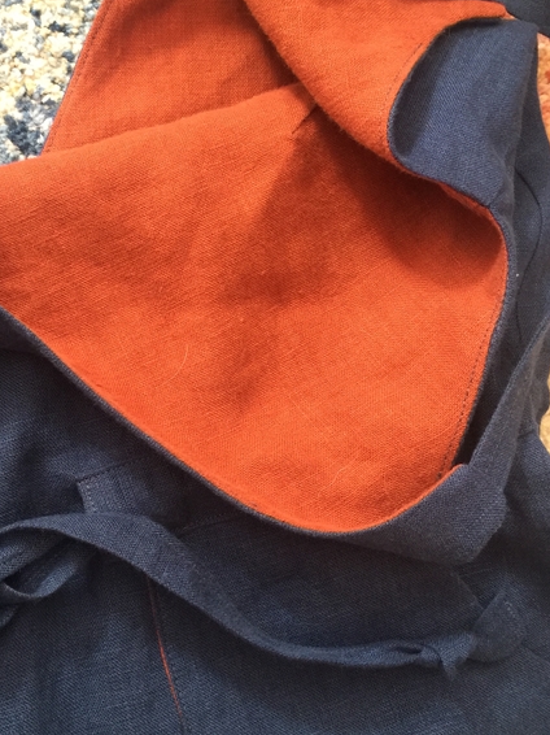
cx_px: 192
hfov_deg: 34.8
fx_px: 869
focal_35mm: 41
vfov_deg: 45.8
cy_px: 371
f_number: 2.2
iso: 100
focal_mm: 4.15
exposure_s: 1/15
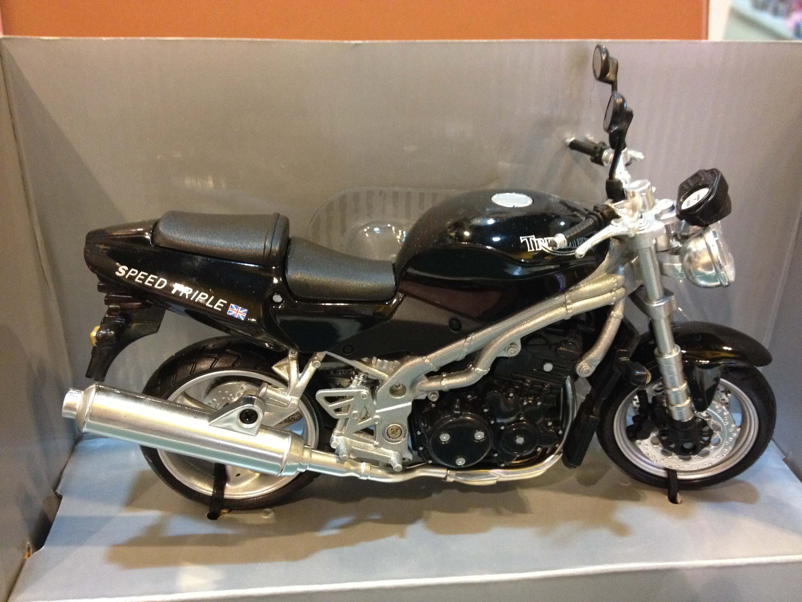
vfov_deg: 40.7
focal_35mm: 35
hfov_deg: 52.6
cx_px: 401
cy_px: 301
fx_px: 811
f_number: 2.4
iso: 400
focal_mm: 4.28
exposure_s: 1/20
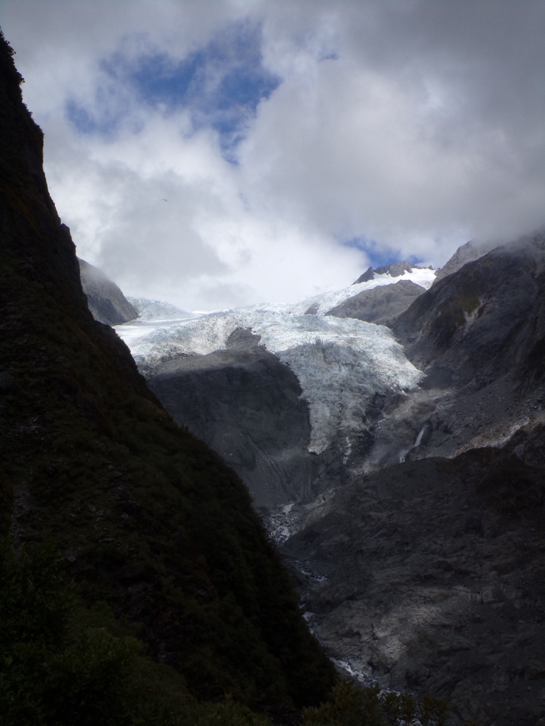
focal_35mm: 49
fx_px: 1029
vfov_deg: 38.9
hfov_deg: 29.7
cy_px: 363
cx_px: 272
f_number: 9.2
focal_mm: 8.7
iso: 80
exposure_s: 1/400
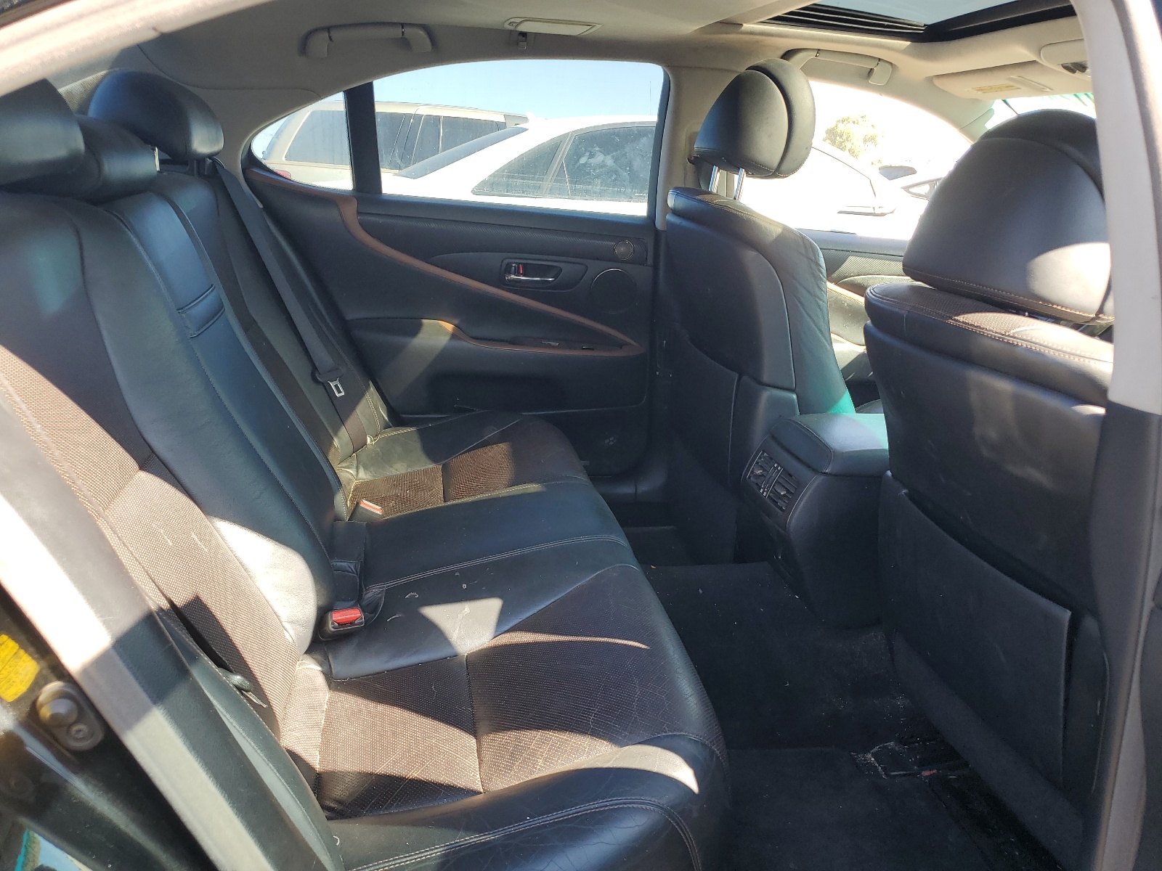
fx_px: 873
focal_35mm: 26
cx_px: 581
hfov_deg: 67.3
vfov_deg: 53.1
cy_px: 436
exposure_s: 1/172
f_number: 1.5
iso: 50
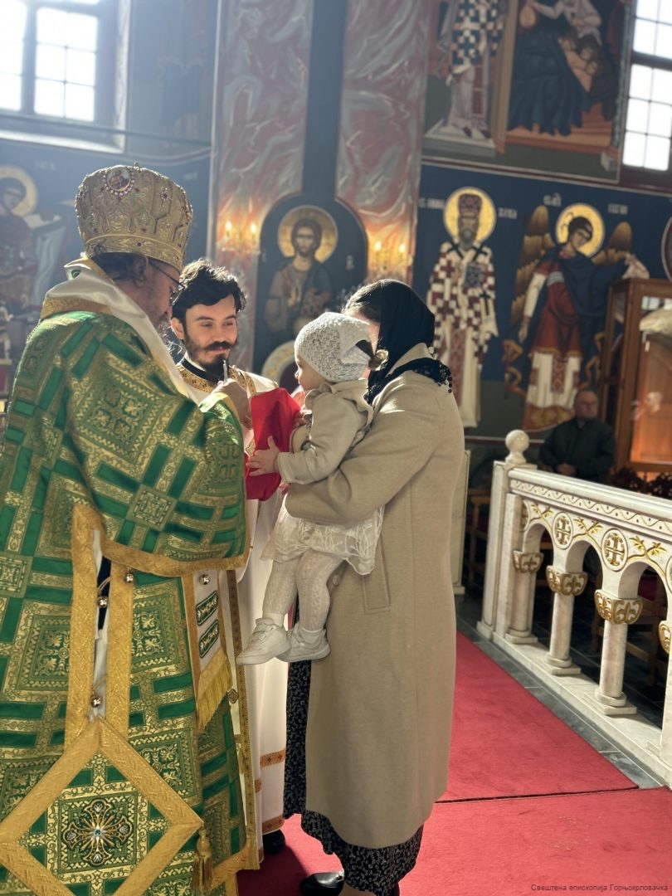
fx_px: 673
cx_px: 336
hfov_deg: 53.1
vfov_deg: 67.3
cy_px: 448
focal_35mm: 26
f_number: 1.5
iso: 64
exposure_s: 1/100
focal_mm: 5.7
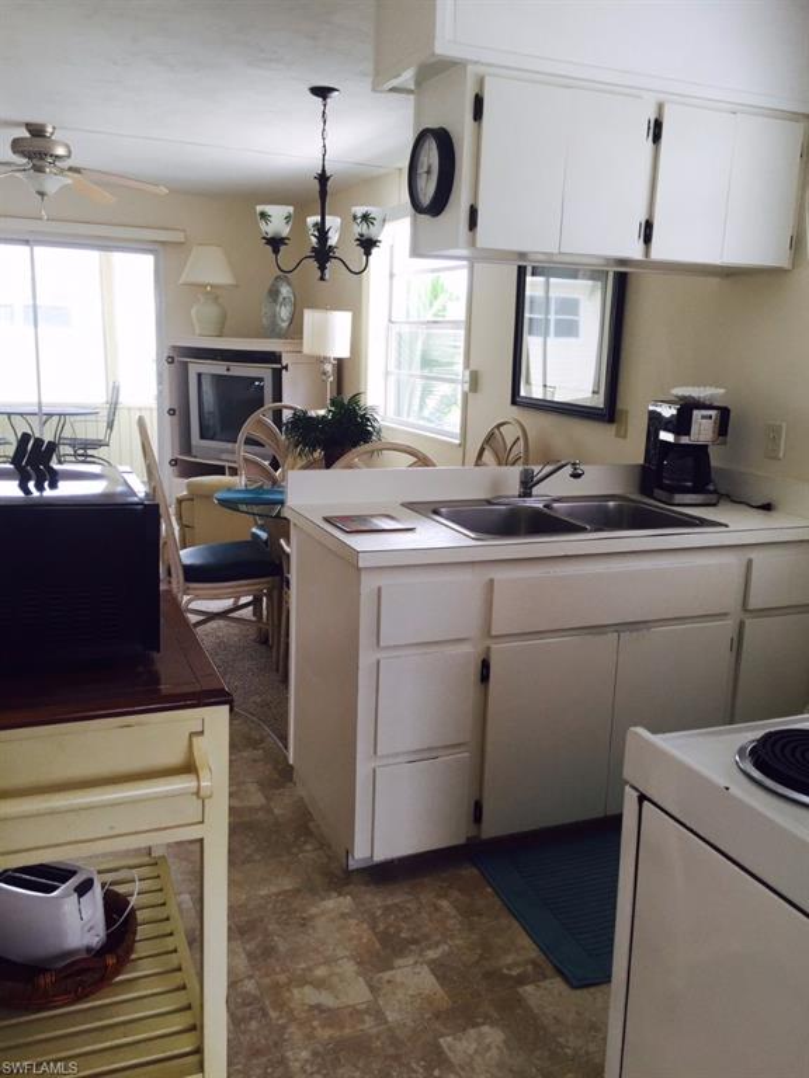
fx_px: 904
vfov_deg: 61.7
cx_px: 404
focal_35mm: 29
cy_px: 539
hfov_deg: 48.2
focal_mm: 4.15
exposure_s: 1/120
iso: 40
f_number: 2.2
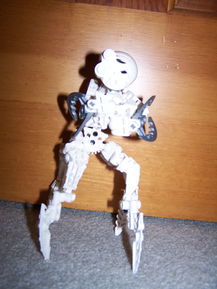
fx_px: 317
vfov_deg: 48.9
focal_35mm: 38
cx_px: 108
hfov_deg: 37.8
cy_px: 144
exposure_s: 1/60
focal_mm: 6.3
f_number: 2.8
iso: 80
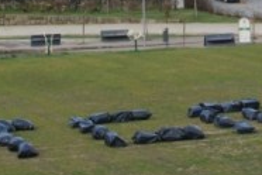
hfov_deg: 11.2
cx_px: 276
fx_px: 1317
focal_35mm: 181
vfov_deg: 7.4
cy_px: -107
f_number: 10
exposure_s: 1/400
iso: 640
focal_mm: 28
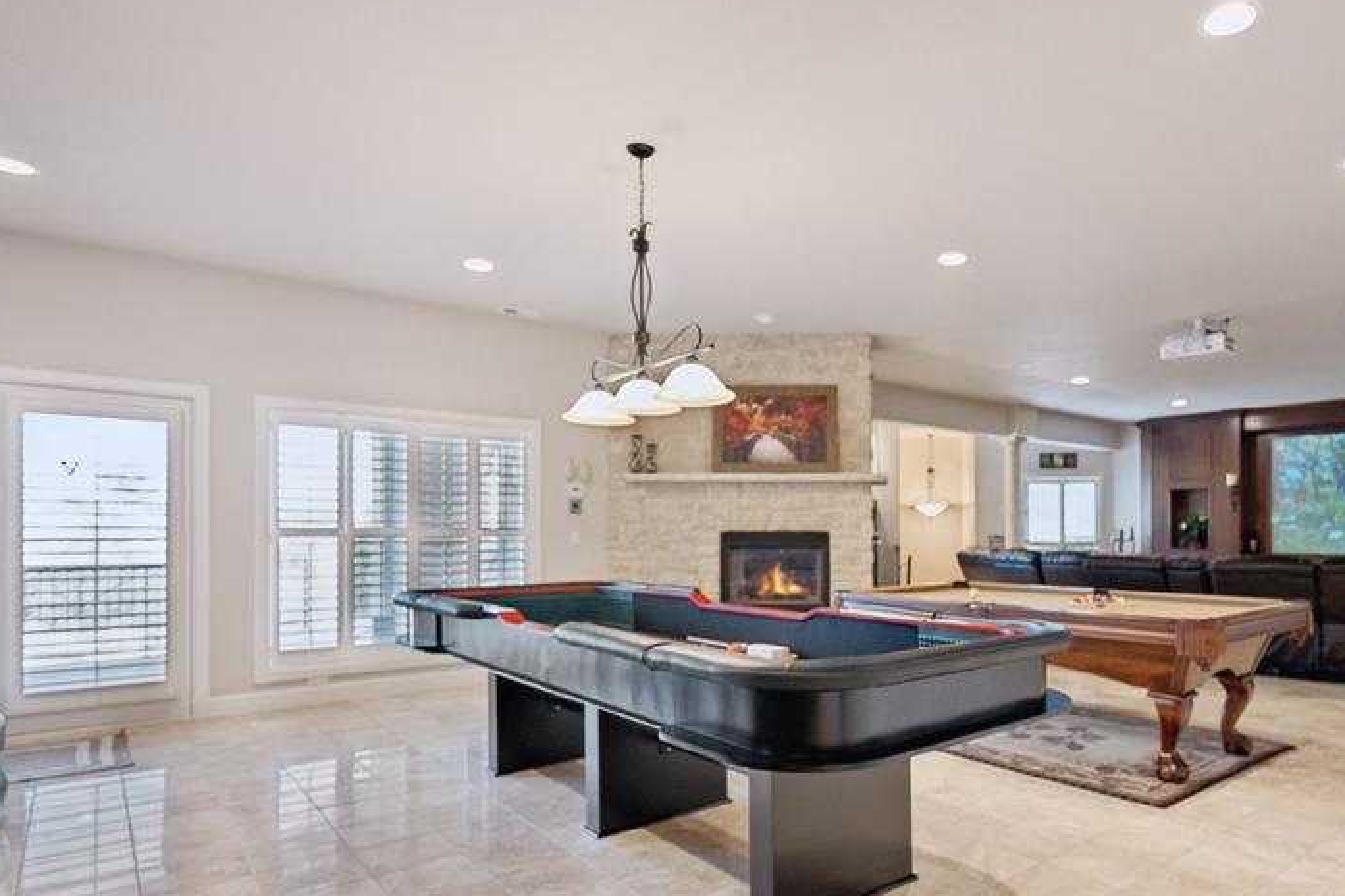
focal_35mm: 22
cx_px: 842
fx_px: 822
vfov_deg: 57.0
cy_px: 511
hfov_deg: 77.2
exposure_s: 1/30
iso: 400
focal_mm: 15
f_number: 2.8
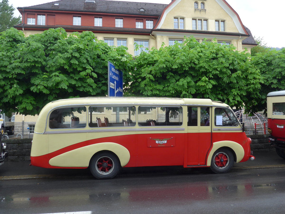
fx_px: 239
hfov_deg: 61.7
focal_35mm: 29
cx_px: 142
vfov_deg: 48.2
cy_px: 107
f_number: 2.8
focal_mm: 6
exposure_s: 1/125
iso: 80
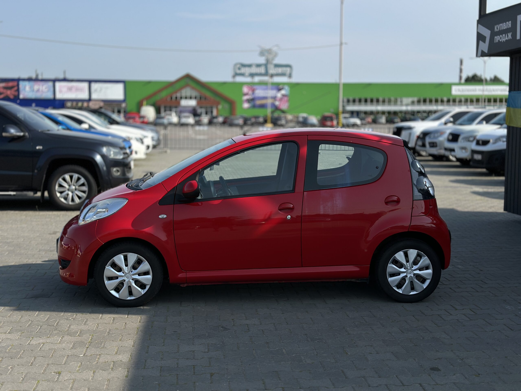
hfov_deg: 39.7
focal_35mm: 48
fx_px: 722
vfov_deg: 30.3
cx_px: 260
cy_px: 196
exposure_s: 1/6623
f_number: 1.78
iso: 100
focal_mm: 6.86
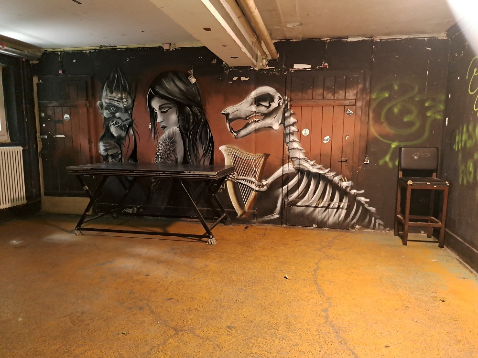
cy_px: 179
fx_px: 331
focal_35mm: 24
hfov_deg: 71.6
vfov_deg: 56.8
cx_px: 239
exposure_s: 1/20
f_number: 1.8
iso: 1000
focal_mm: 5.23
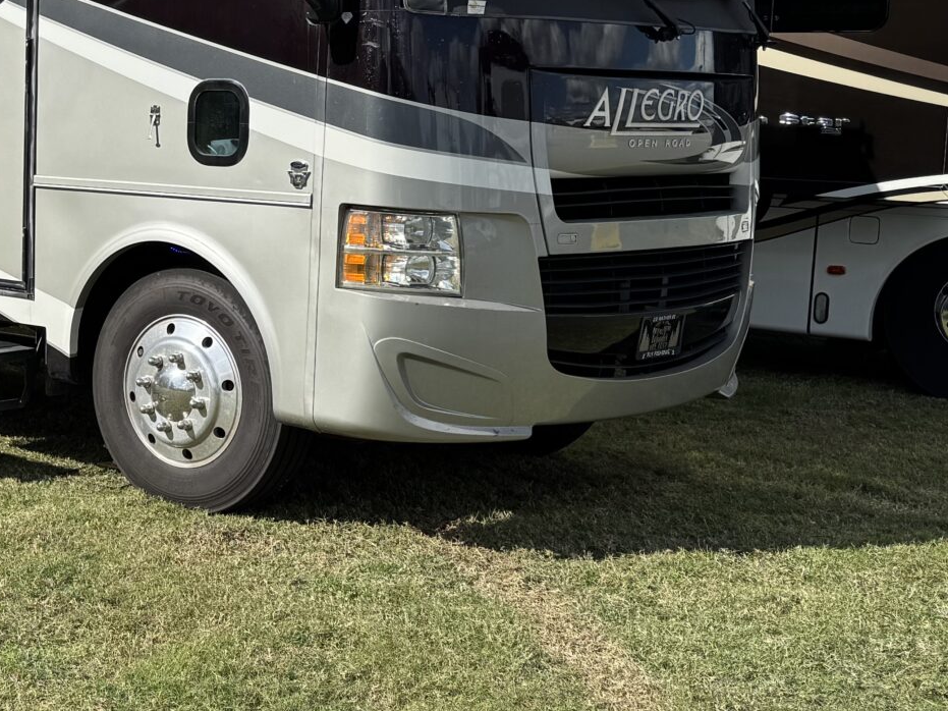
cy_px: 305
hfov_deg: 27.1
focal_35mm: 66
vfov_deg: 22.2
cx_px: -77
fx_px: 1807
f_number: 1.78
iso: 80
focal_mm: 6.76
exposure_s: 1/4049
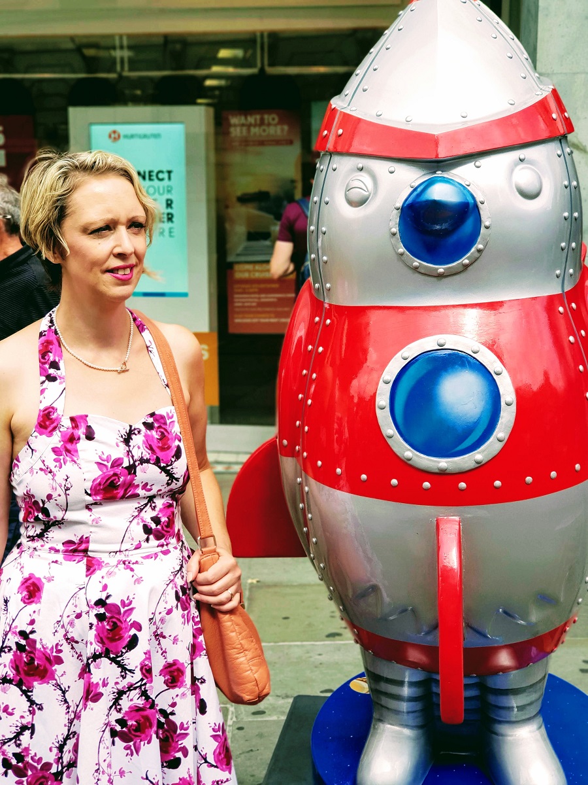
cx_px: 294
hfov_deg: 28.0
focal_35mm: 52
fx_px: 1178
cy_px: 392
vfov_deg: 36.8
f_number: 2.4
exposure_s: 1/289
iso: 25
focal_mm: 6
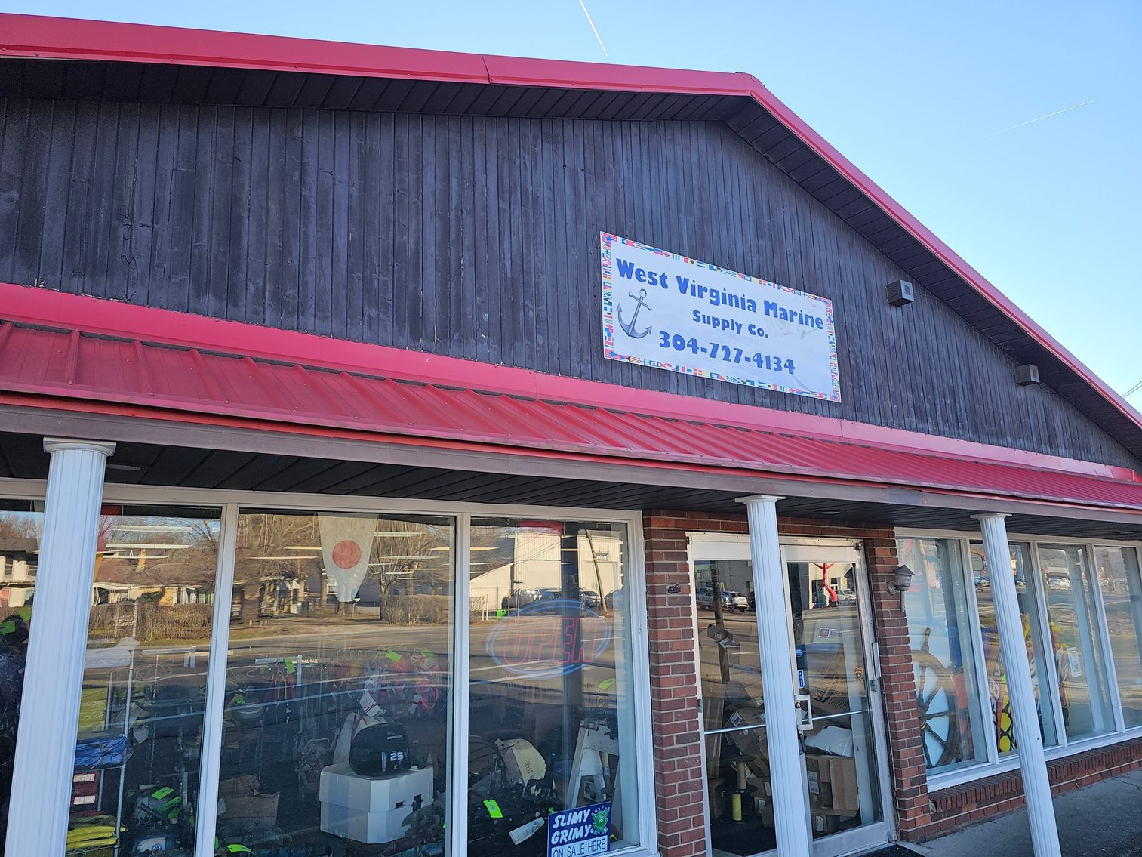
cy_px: 428
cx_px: 571
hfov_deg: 73.9
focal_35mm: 23
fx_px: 759
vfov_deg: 58.9
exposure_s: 1/143
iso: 10
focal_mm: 6.3
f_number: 1.7
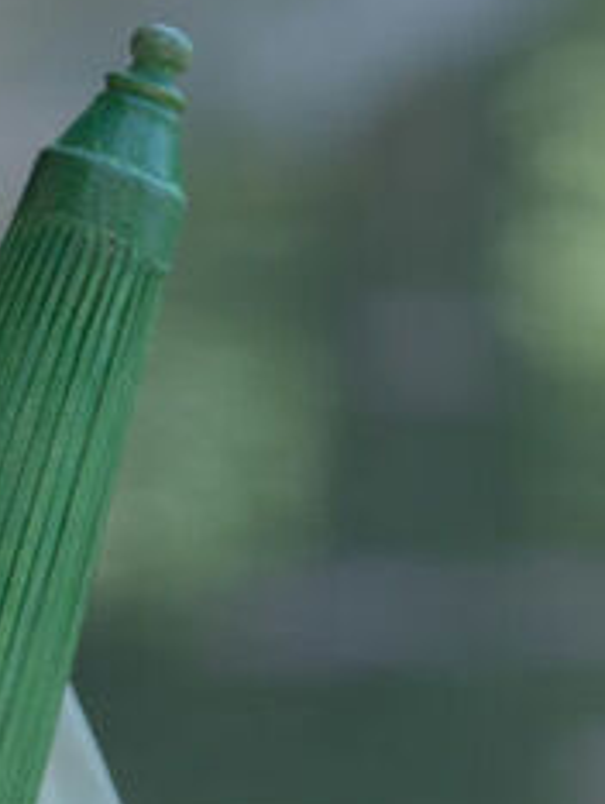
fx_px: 25424
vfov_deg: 1.8
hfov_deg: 1.4
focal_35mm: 1093
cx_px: -588
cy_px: 397
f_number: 2.8
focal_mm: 170
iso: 125
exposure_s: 1/200
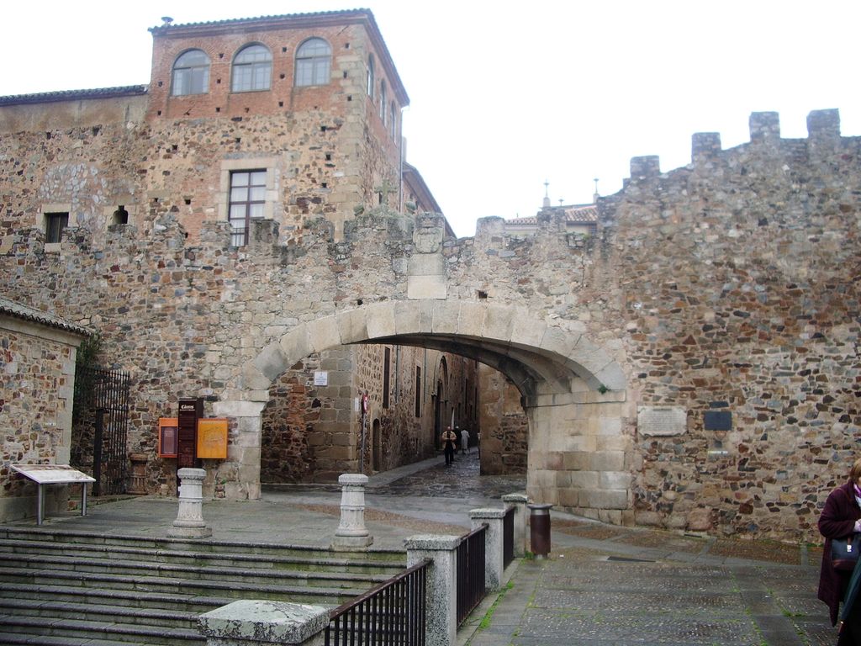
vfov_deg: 40.7
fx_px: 871
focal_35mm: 35
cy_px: 323
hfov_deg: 52.6
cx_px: 430
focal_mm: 5.8
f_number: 2.6
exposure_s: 1/160
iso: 50
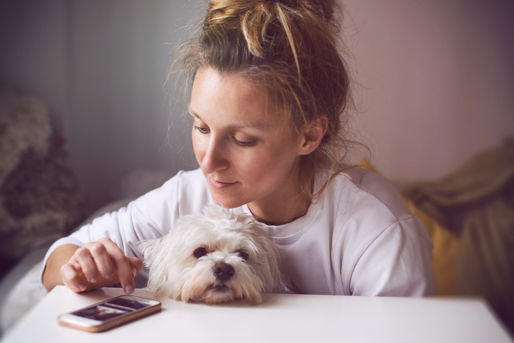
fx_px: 714
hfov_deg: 39.6
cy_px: 172
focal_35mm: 50
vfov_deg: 27.0
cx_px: 257
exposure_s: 1/100
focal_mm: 50
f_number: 2.5
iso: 400
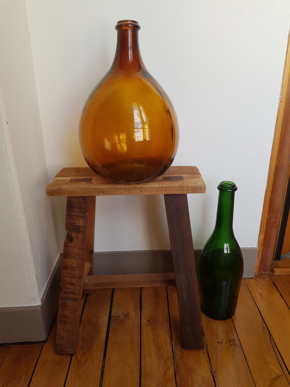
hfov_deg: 53.1
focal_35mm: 26
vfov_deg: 67.3
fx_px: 290
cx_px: 145
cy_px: 194
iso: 40
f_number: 1.7
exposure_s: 1/103
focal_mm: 4.2
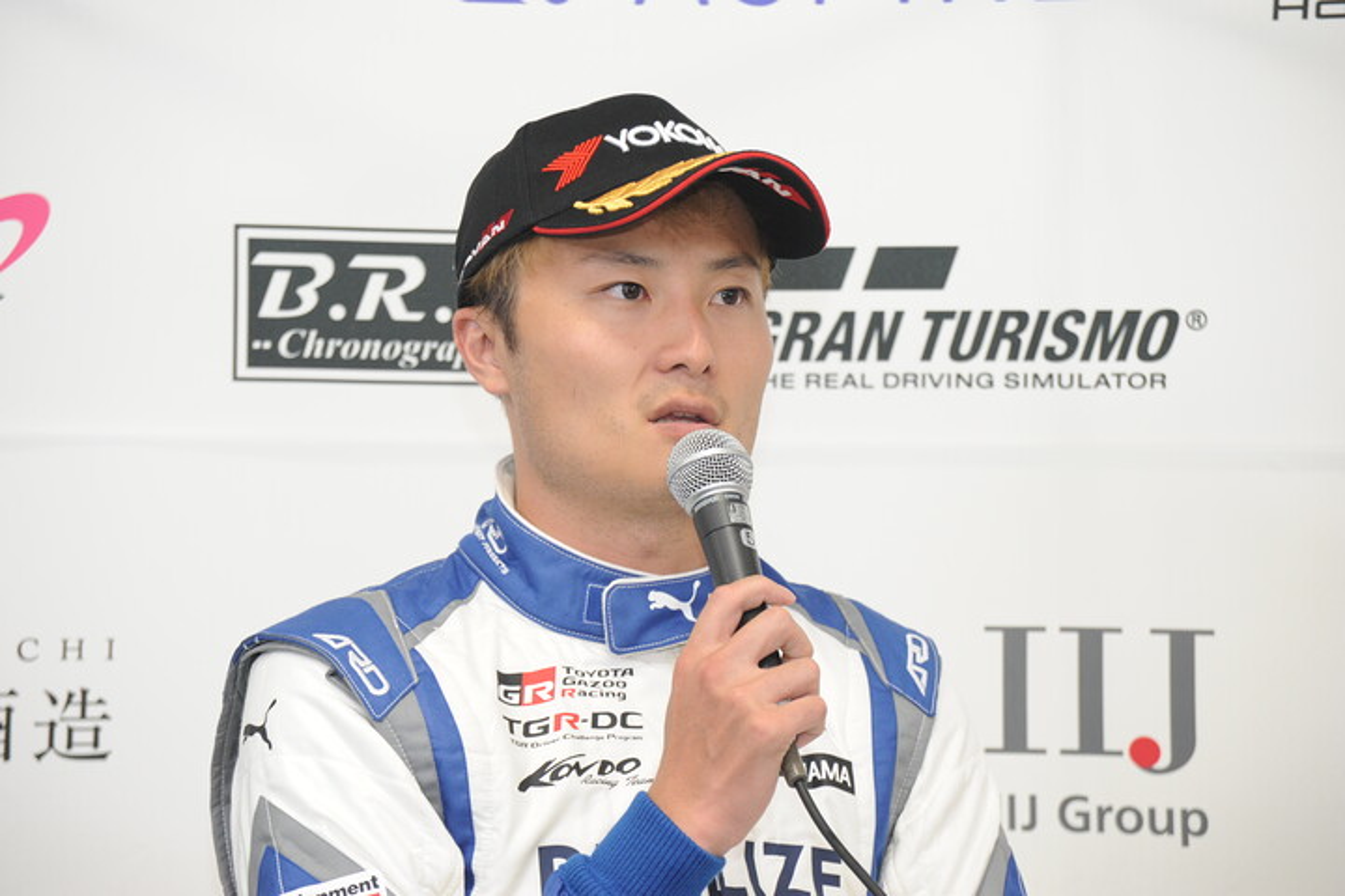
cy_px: 448
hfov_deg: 10.3
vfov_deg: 6.9
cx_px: 672
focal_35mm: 200
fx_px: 7472
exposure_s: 1/60
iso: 1600
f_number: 8
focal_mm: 200
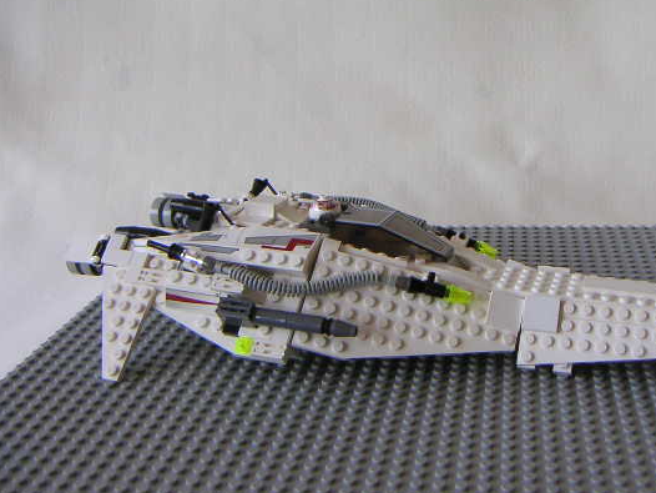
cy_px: 221
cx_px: 355
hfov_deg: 42.0
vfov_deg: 32.2
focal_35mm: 45
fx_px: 853
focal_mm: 4.8
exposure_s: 1/90
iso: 64
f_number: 2.8
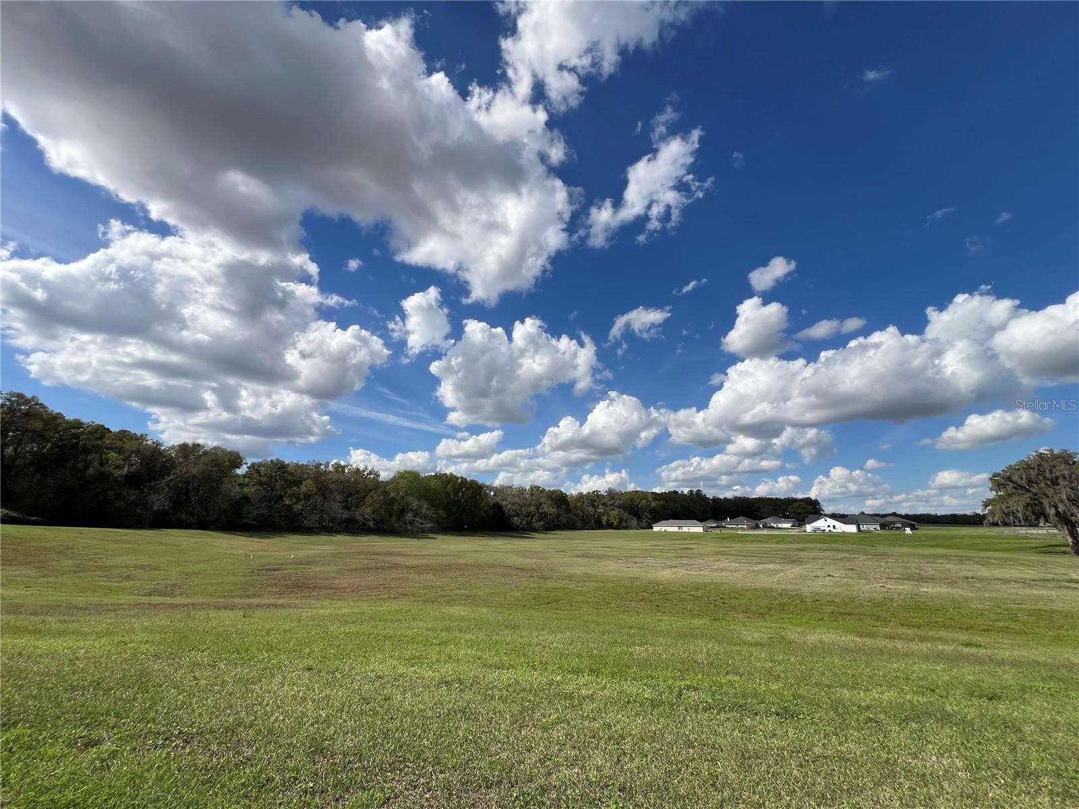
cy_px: 404
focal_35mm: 13
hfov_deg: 106.2
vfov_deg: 89.9
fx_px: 405
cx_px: 540
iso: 32
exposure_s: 1/3311
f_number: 1.8
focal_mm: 1.57
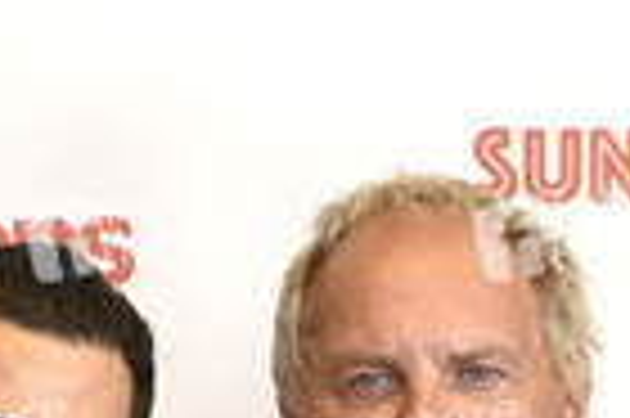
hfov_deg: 8.5
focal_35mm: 242
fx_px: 4230
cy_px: 566
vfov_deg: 5.6
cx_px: 470
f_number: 2.8
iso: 320
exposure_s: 1/125
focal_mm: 75
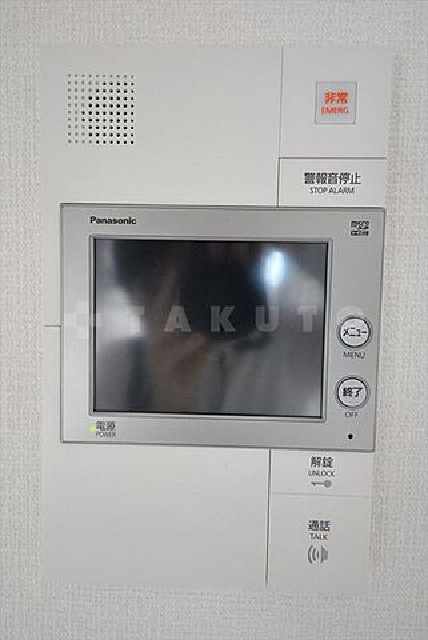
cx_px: 214
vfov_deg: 73.7
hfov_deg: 53.2
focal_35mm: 24
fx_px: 427
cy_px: 320
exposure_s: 1/80
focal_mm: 16
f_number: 5.6
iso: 800
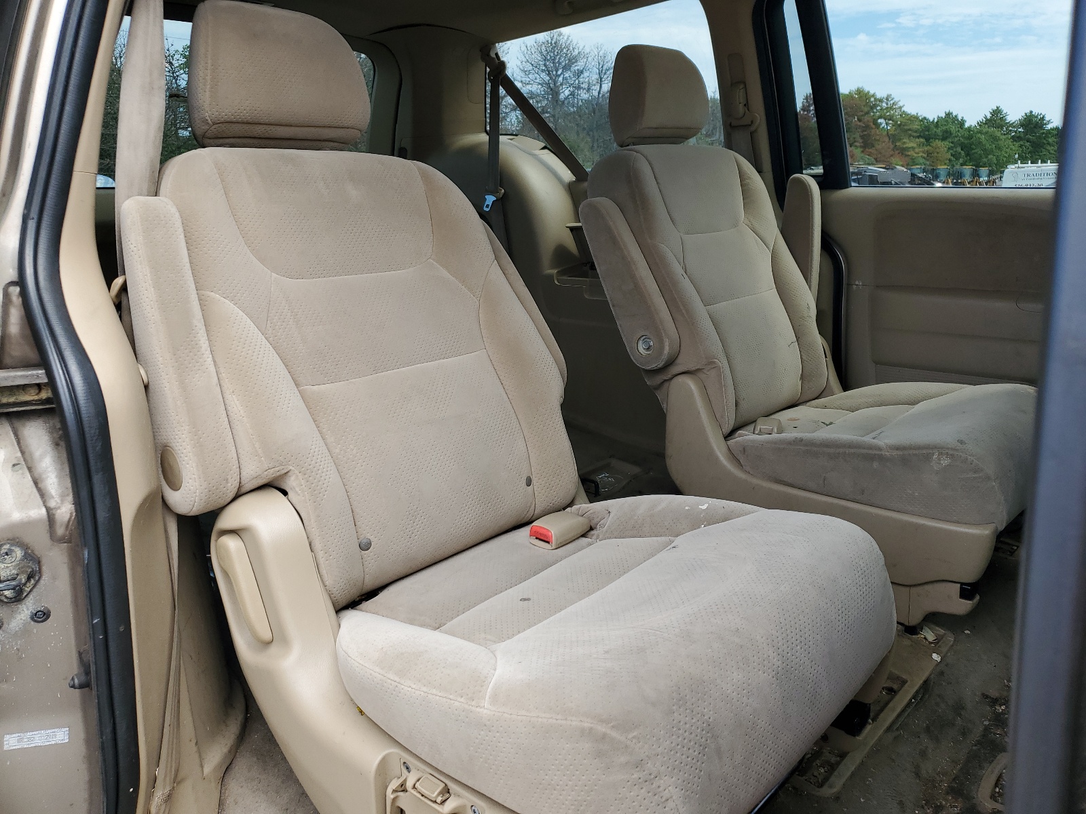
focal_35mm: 26
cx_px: 543
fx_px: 816
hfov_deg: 67.3
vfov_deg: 53.1
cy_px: 407
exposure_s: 1/625
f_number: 1.5
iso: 50
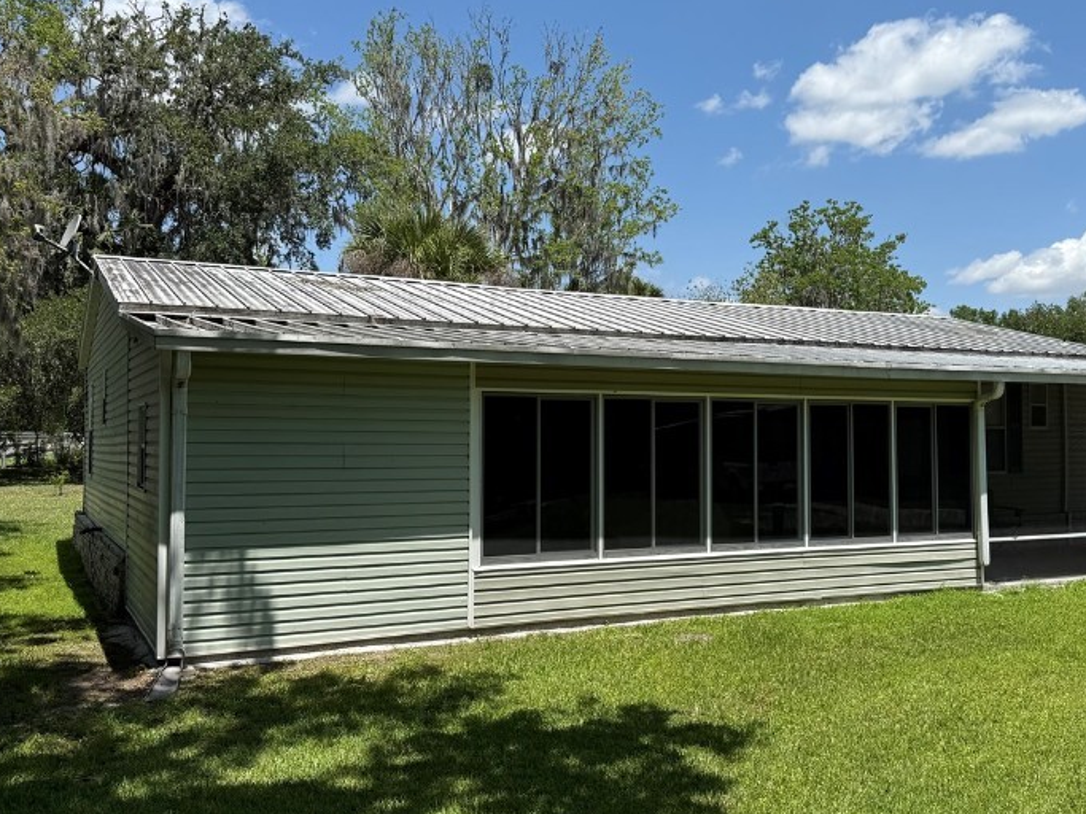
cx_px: 663
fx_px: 1129
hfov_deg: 51.0
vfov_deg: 39.6
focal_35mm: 36
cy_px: 401
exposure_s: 1/4405
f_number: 1.78
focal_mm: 6.76
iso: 80
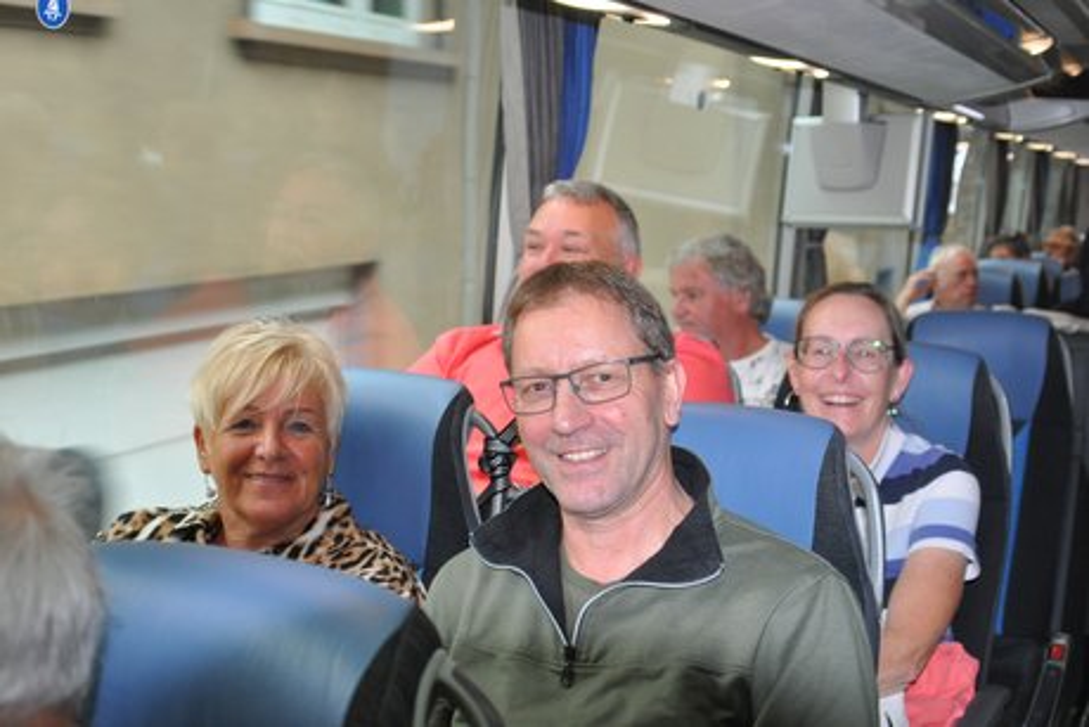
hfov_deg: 31.9
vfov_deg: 21.6
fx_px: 1906
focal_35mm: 63
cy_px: 364
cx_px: 544
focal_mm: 42
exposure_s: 1/60
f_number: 4
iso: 800
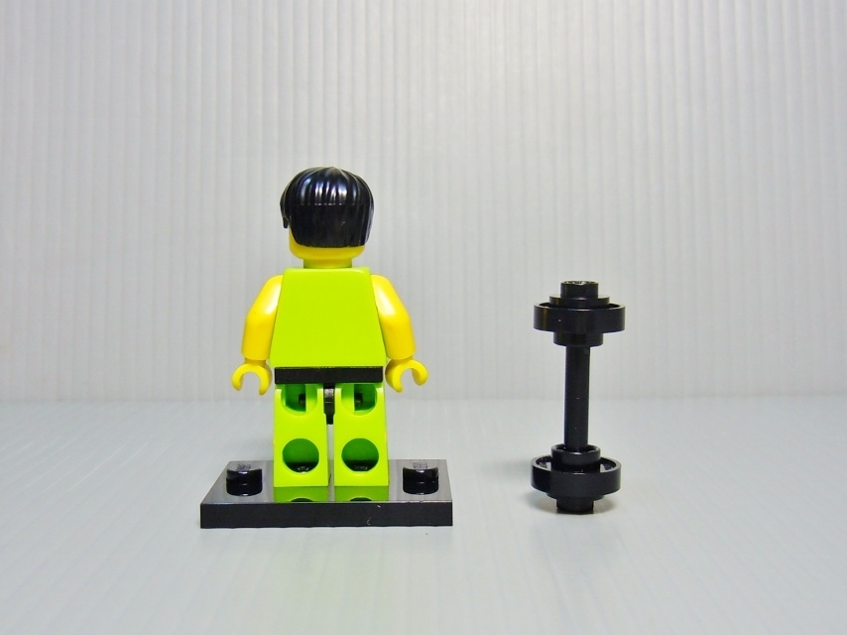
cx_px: 424
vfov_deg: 46.8
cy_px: 318
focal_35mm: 30
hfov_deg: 60.0
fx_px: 734
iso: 100
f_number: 3.5
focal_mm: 5.4
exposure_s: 1/13
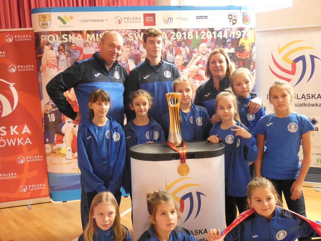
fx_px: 352
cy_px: 120
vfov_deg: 37.7
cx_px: 160
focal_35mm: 38
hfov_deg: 49.0
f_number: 3.5
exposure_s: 1/30
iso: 1600
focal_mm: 6.8
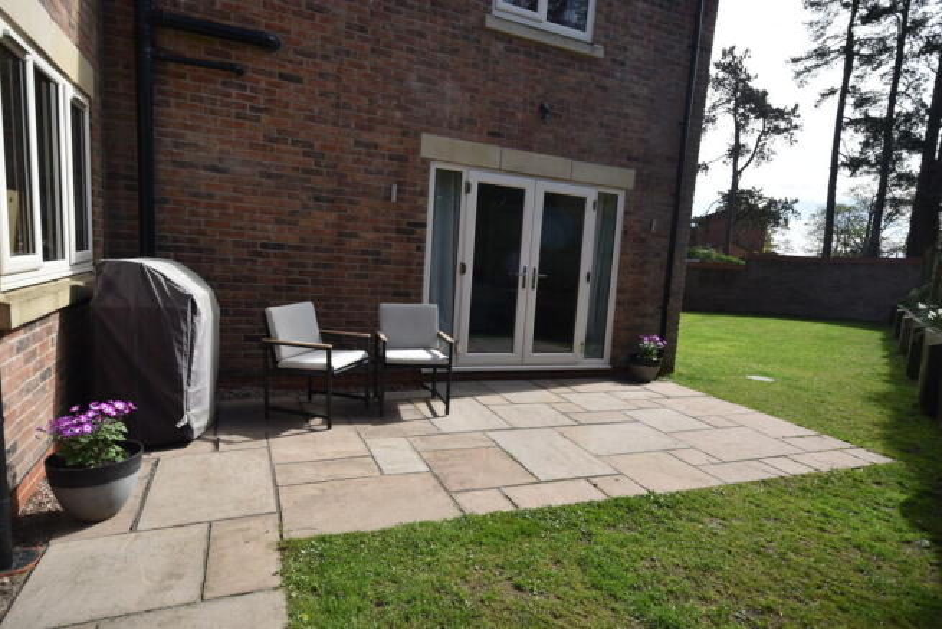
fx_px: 550
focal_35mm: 21
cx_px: 471
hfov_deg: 81.2
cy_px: 314
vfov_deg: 59.5
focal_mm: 14
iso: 125
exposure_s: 1/250
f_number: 8
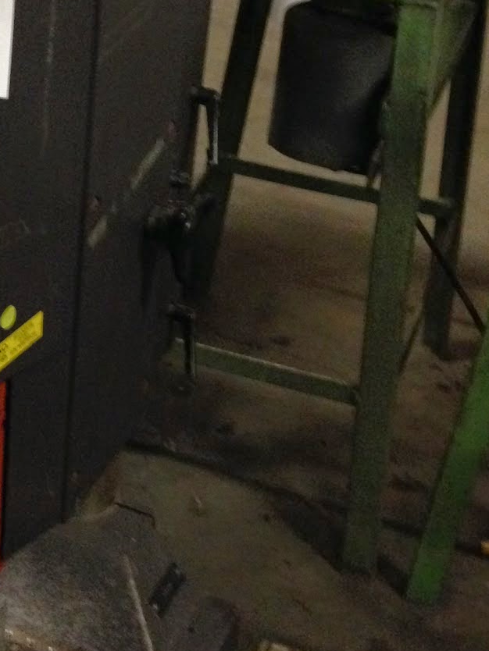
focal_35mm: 81
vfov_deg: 24.1
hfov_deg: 17.6
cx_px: -44
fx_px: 1525
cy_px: 262
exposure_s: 1/15
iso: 400
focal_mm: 4.12
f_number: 2.4
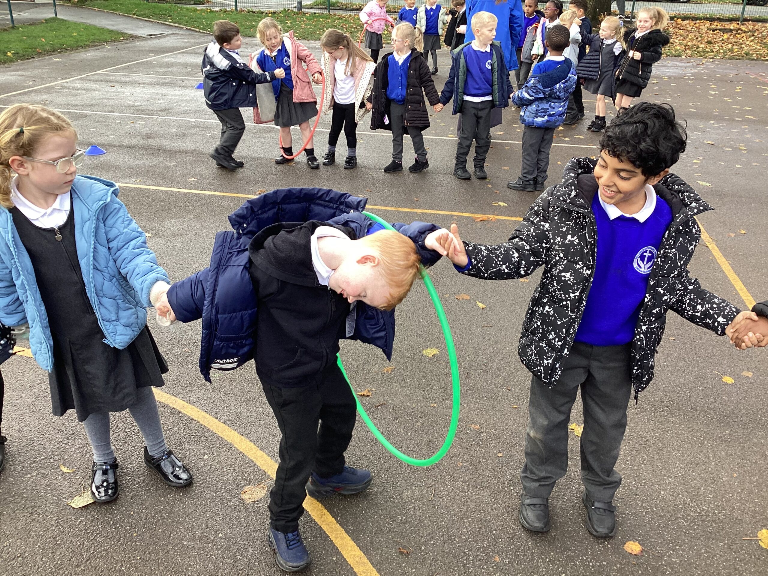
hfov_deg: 58.4
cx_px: 384
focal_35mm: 31
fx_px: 688
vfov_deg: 45.4
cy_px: 288
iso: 25
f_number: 2.4
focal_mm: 3.3
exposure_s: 1/100
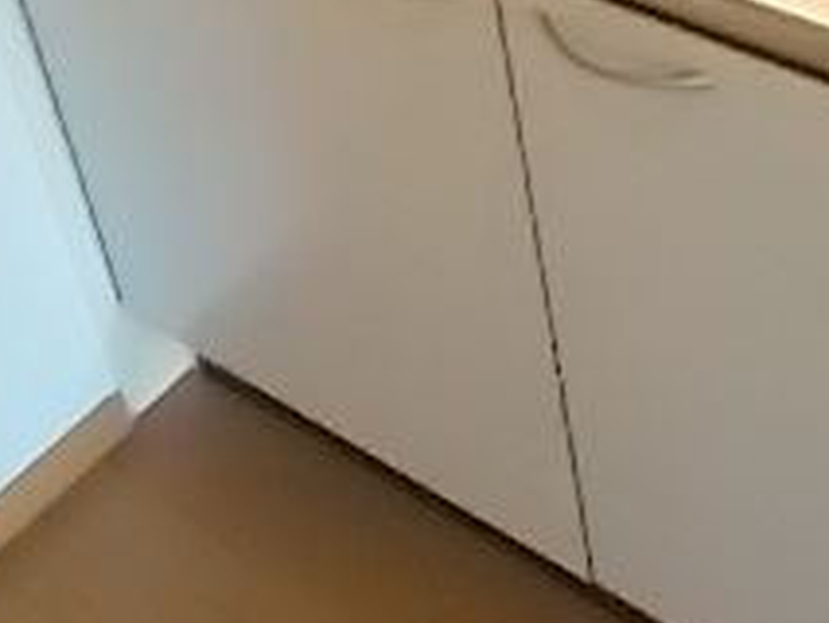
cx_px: 631
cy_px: -128
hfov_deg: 24.7
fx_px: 1869
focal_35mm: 78
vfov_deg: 18.0
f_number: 3.2
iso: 800
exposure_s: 1/60
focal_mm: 4.6
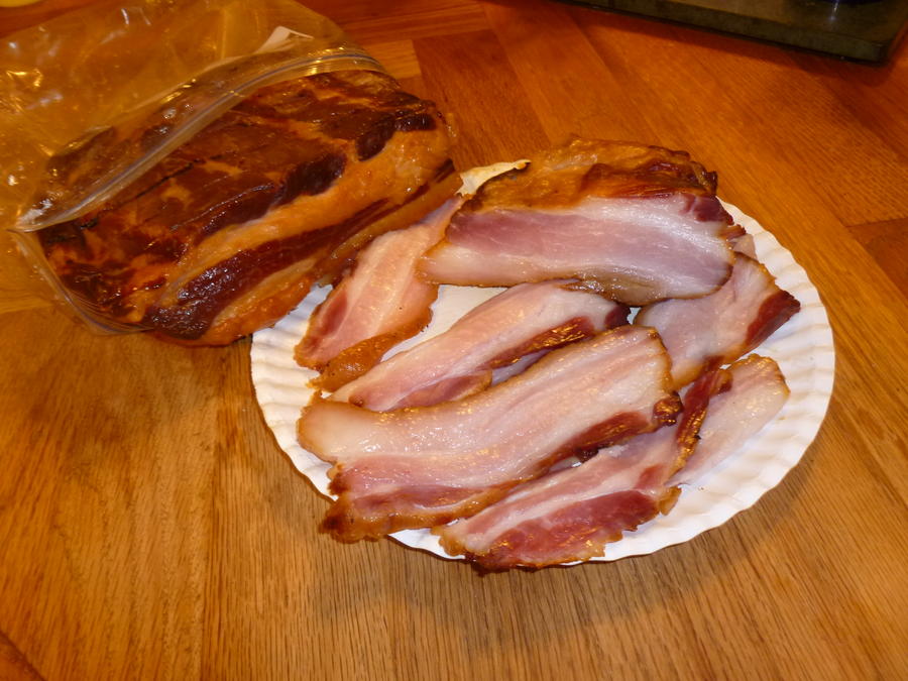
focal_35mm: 28
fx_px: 734
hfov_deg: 63.4
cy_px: 340
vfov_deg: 49.7
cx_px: 454
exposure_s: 1/30
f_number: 3.3
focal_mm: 5
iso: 200
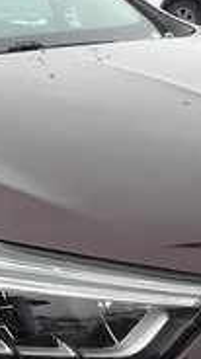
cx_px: -43
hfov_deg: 12.9
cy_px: 302
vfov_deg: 23.0
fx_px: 865
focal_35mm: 91
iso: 100
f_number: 3.2
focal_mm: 4.3
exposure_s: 1/340
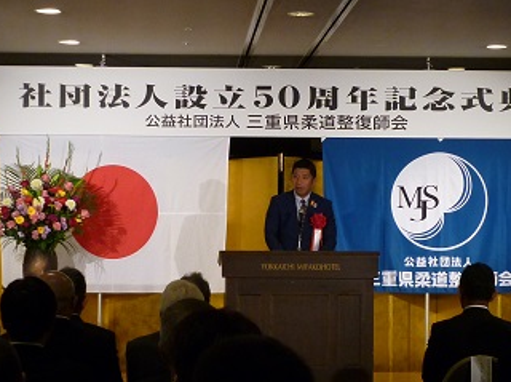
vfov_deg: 14.1
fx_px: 1548
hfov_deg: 18.7
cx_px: 269
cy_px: 205
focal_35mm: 105
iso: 200
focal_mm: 8.6
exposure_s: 1/40
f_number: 3.3
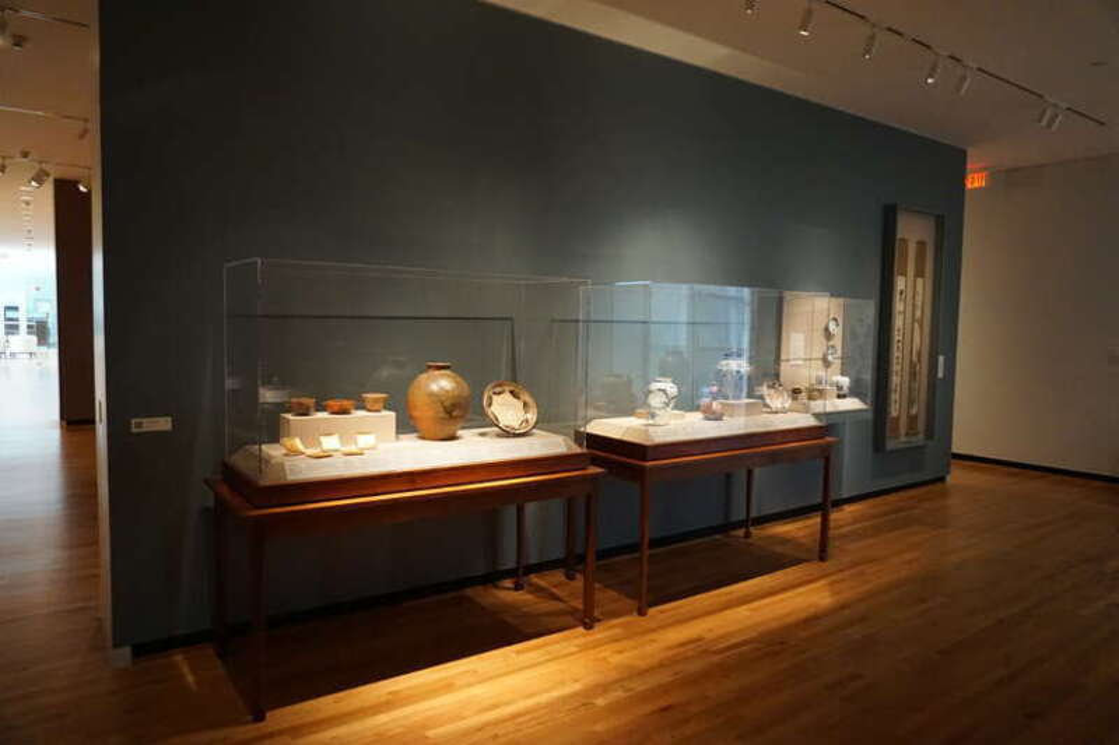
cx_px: 560
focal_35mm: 24
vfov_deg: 53.1
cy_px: 372
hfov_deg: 73.8
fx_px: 746
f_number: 3.5
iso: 3200
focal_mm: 16
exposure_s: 1/80
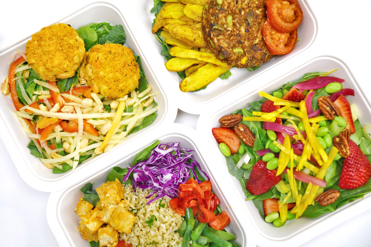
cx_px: 186
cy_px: 124
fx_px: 680
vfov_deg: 20.6
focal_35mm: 66
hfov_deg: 30.5
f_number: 3.5
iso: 450
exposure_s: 1/250
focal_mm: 44
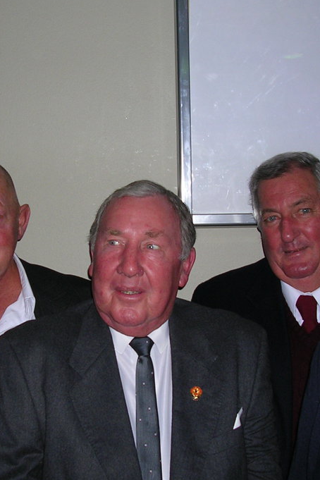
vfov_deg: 34.5
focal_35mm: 58
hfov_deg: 23.3
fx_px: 773
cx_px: 121
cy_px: 254
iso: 50
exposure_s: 1/60.1
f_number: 2.8
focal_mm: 5.8
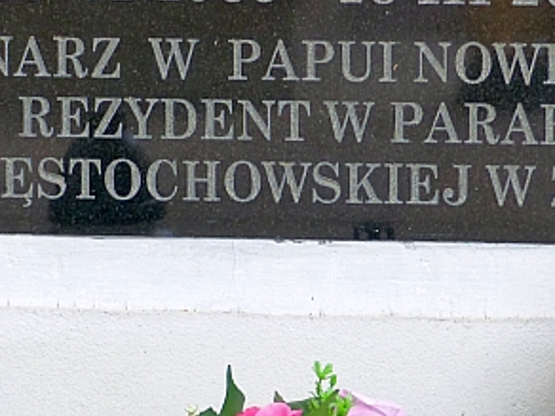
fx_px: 8914
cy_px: 17
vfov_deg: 2.7
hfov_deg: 3.6
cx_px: 287
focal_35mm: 556
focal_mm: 45.7
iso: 160
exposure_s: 1/125
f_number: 2.8
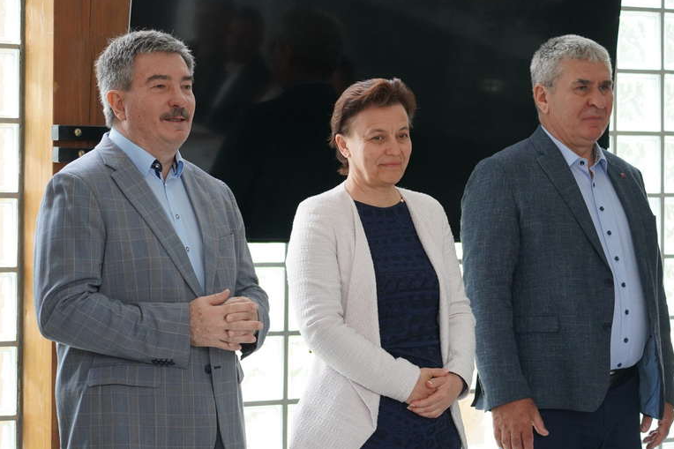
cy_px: 217
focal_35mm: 110
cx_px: 336
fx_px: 2059
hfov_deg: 18.6
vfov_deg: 12.4
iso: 1250
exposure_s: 1/160
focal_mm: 70
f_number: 4.5
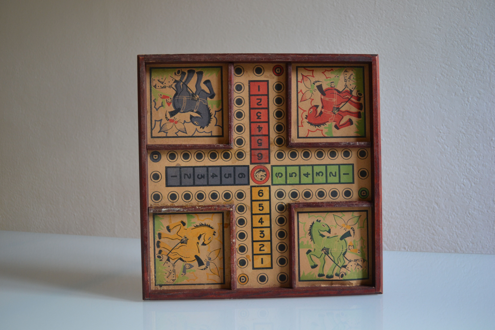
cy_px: 165
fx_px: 454
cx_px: 248
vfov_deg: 40.0
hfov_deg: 57.2
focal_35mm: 33
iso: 400
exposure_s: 1/30
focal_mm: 22
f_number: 3.8
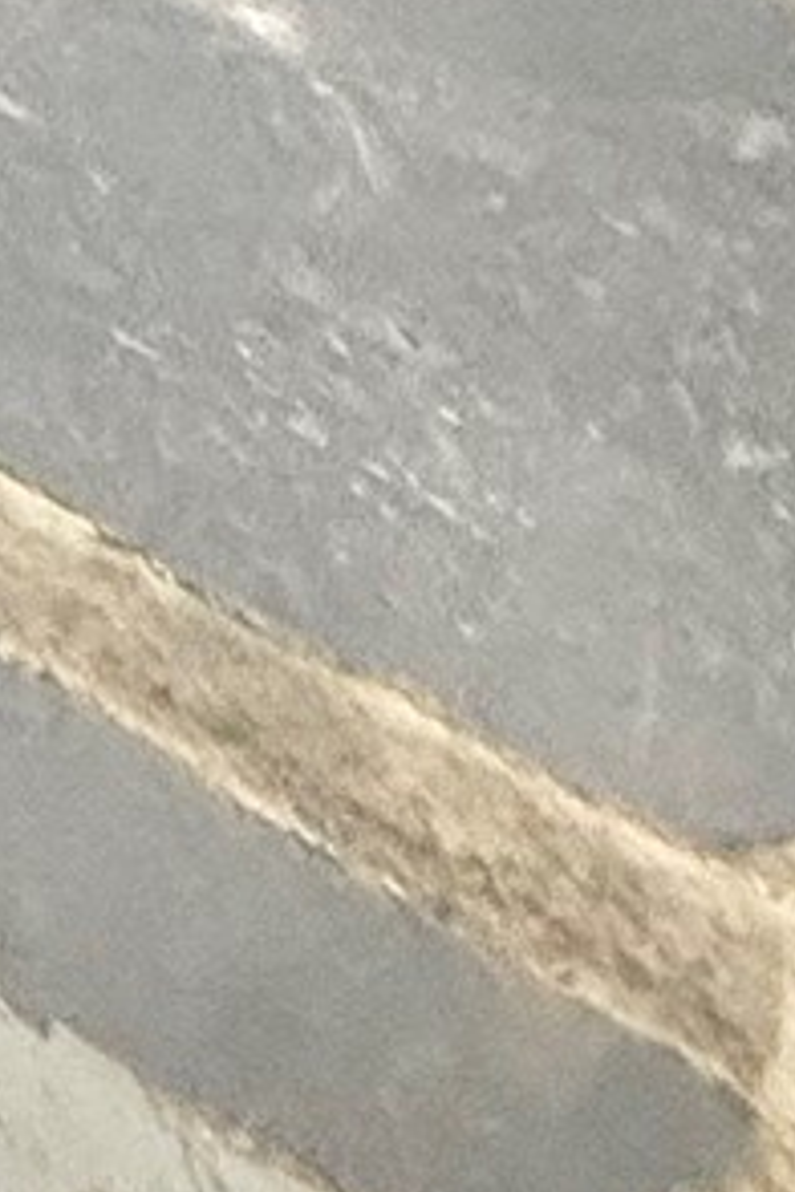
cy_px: -2003
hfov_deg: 10.8
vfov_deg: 13.0
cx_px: -1452
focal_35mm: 95
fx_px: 3147
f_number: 2.2
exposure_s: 1/60
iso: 500
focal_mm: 2.22
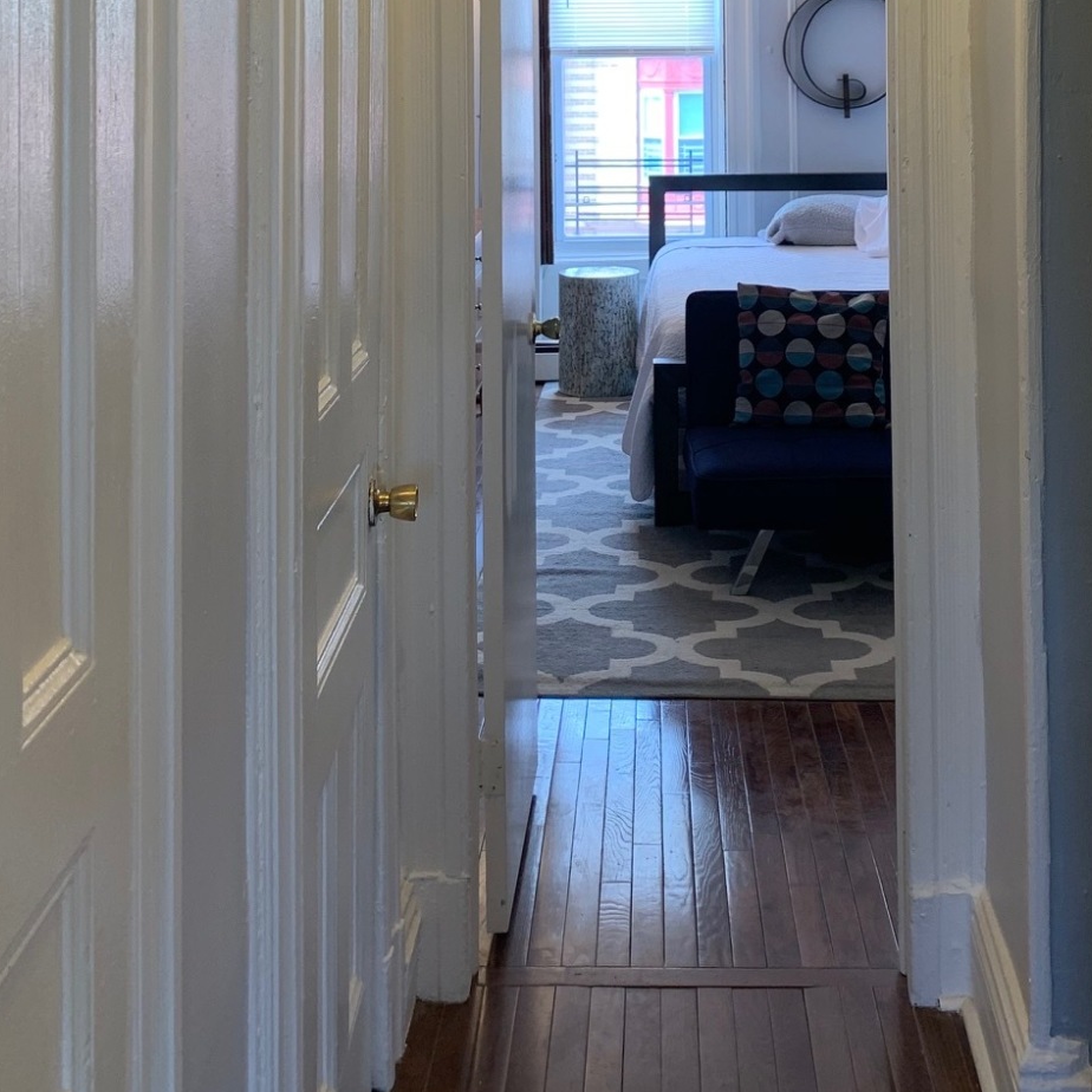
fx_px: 1749
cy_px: 53
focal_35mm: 49
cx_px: 676
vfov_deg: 32.5
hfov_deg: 34.5
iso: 64
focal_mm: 4.25
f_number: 1.8
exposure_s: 1/60
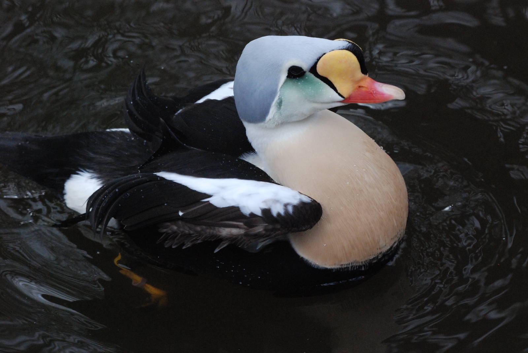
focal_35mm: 202
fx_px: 2973
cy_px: 176
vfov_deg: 6.8
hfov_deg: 10.1
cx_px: 264
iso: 1600
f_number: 8
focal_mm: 135
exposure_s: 1/1000
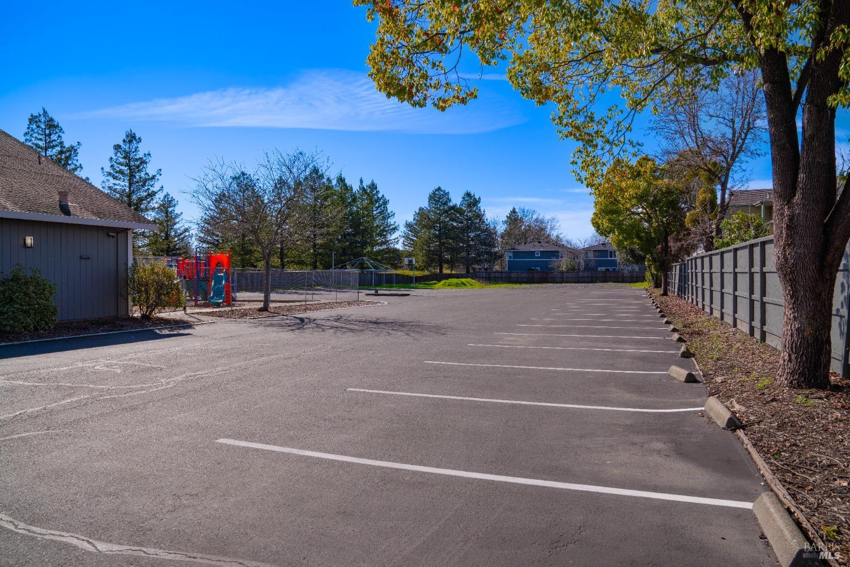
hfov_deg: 73.7
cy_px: 284
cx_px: 425
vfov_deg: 53.1
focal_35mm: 24
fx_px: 567
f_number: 9
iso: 100
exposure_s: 1/200
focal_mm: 24
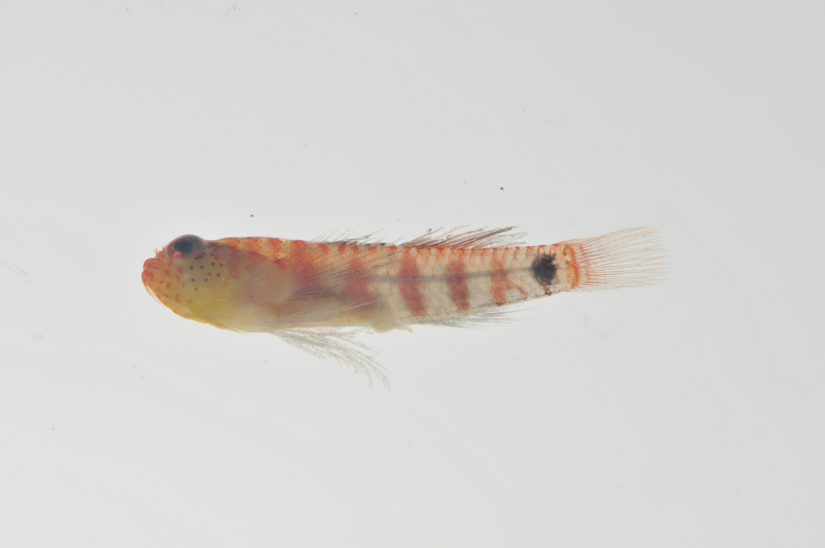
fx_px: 3605
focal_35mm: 158
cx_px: 412
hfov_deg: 13.1
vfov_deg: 8.7
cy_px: 274
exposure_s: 1/60
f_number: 36
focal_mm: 105
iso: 200
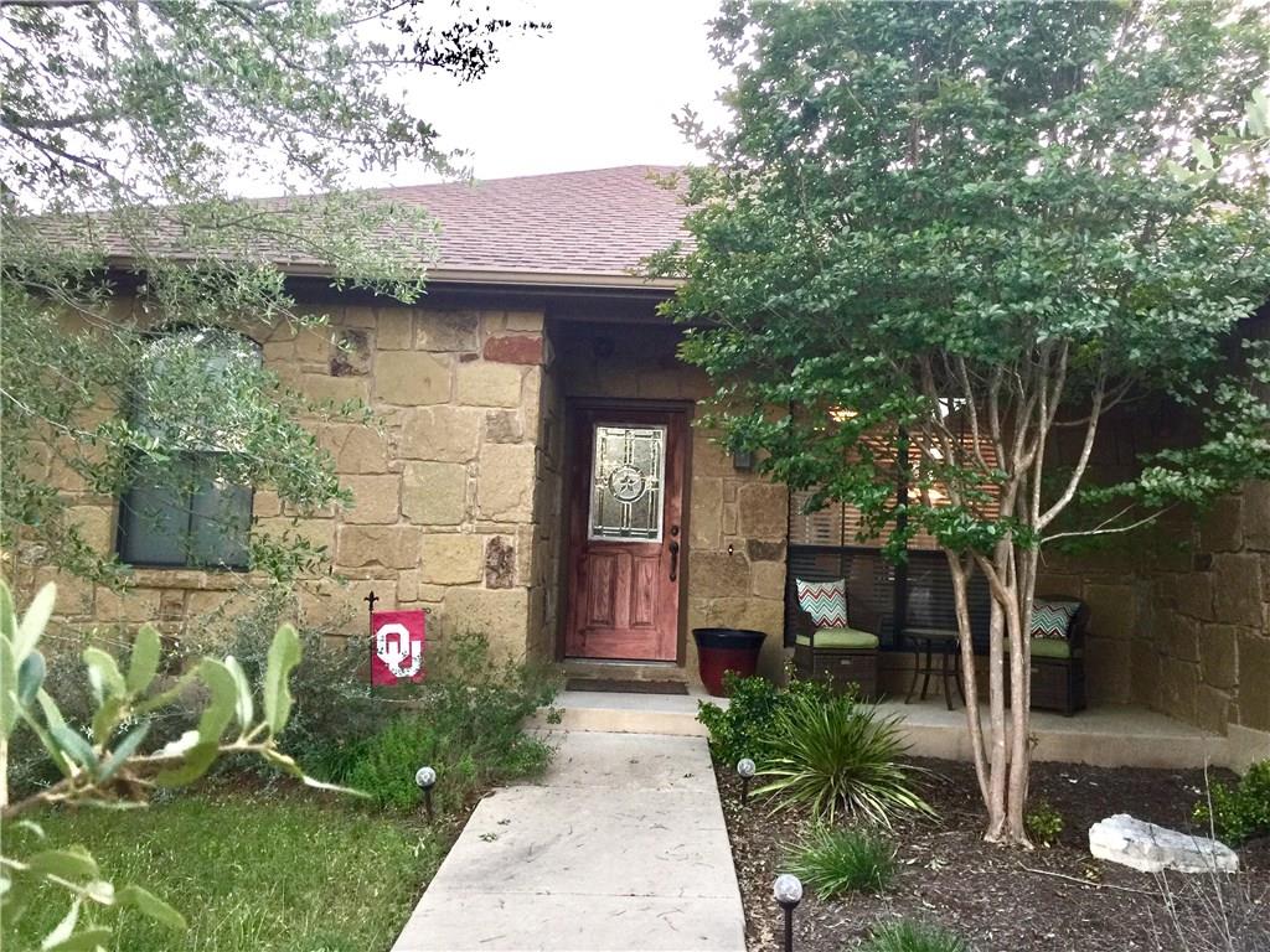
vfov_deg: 48.2
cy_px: 476
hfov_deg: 61.7
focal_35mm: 29
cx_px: 635
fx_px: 1064
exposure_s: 1/30
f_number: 2.2
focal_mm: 4.15
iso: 40
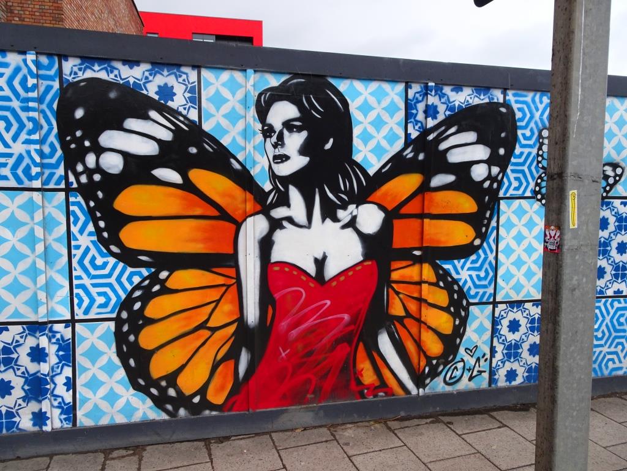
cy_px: 236
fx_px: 435
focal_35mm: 24
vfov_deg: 56.8
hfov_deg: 71.6
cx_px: 314
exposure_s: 1/250
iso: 80
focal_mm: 4.1
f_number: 3.5
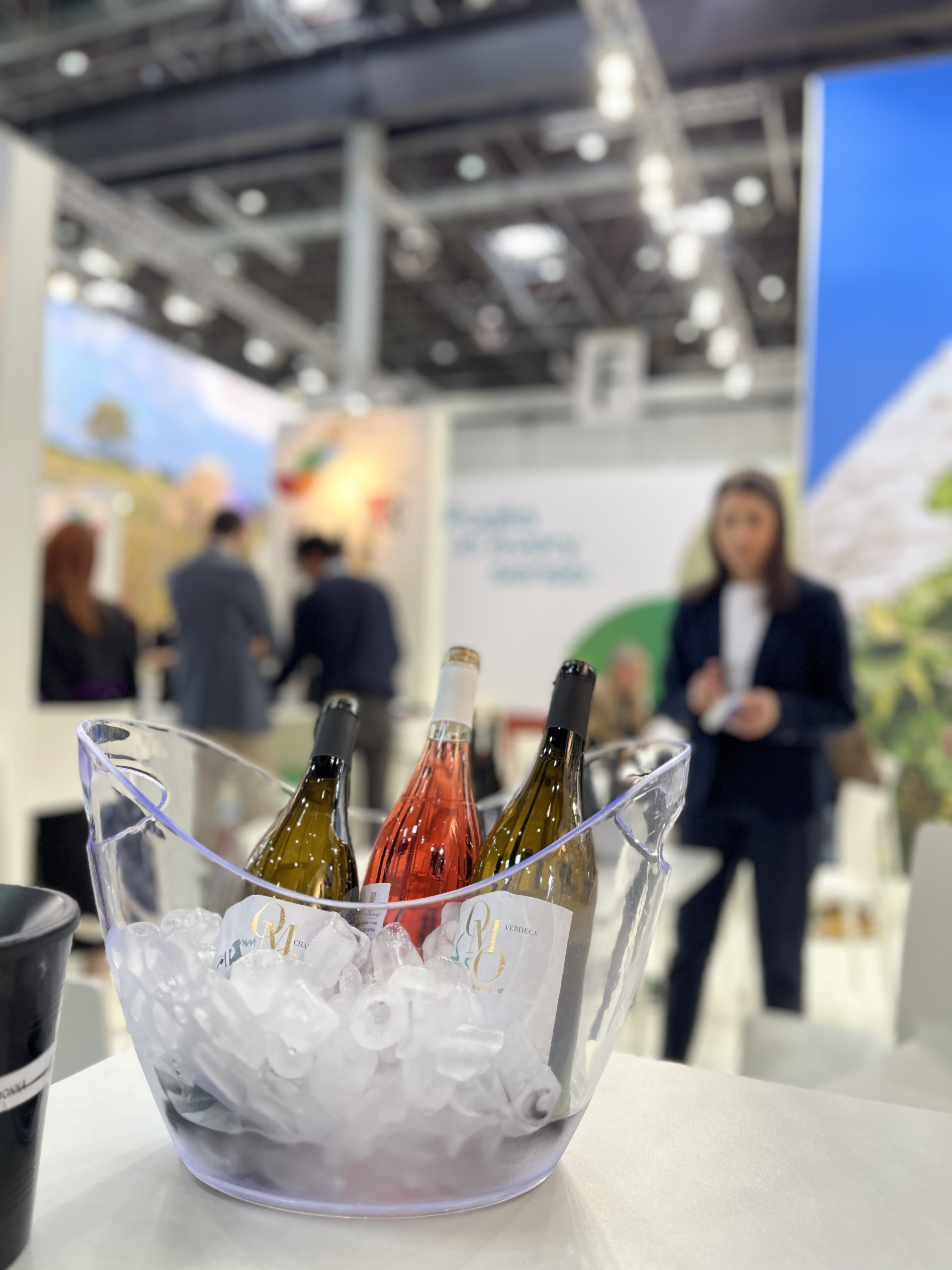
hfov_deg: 53.1
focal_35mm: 26
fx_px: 953
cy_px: 635
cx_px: 476
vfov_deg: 67.3
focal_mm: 5.1
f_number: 1.6
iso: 100
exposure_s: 1/100
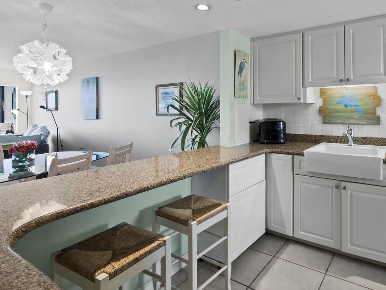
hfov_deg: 77.5
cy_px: 104
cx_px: 242
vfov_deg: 62.4
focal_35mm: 21
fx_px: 234
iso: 400
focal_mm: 7
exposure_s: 1/2.5
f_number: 11
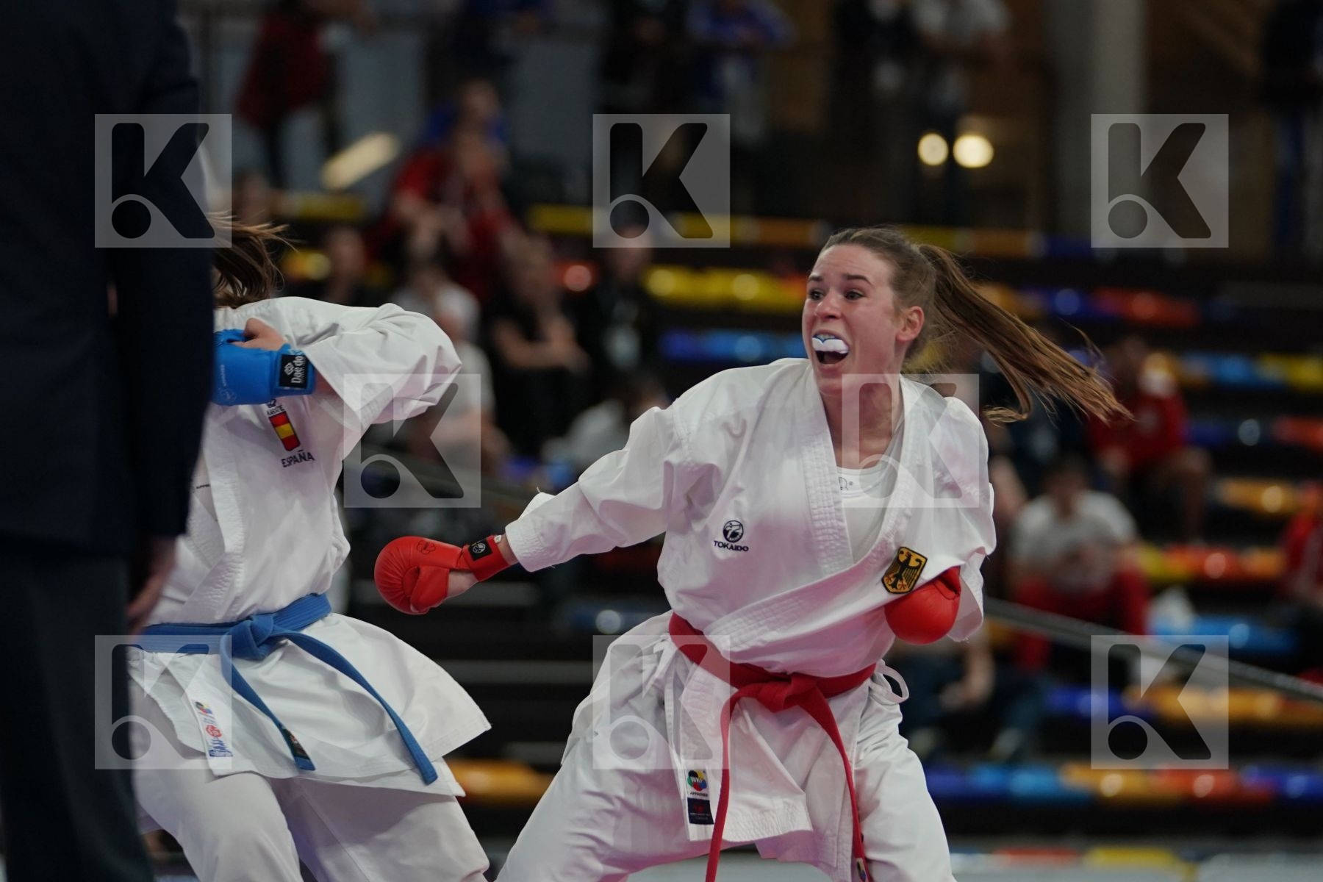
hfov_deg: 9.0
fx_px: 8378
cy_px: 441
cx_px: 662
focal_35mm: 228
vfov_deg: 6.0
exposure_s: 1/1000
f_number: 2.8
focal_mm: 152
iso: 1250
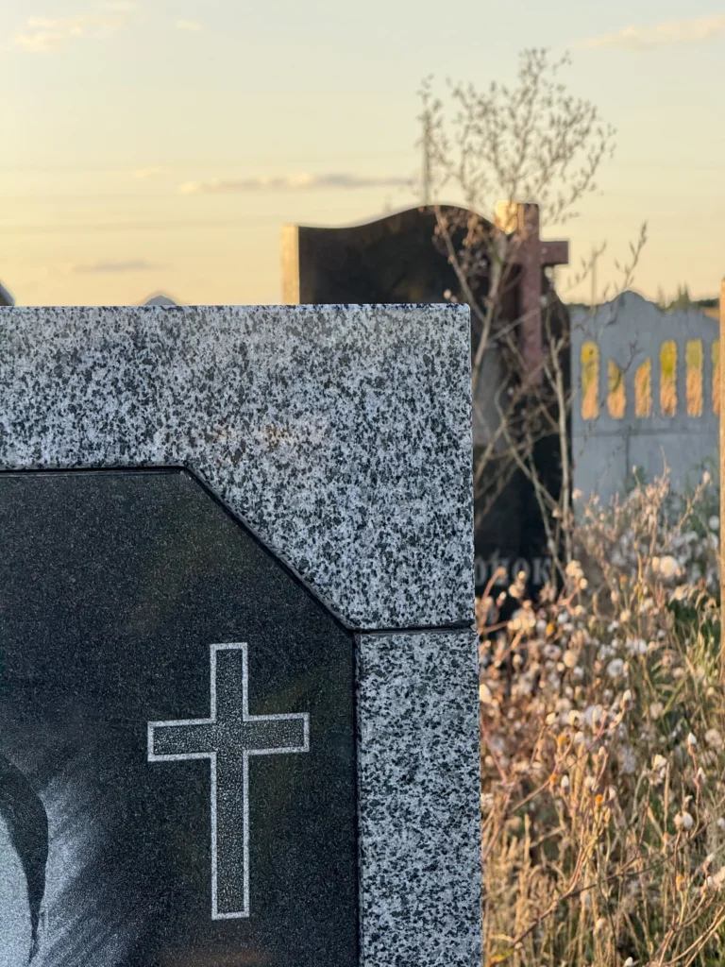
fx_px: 3351
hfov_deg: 12.3
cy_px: 484
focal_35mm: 120
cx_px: 362
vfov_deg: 16.4
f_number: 2.8
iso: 50
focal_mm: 15.66
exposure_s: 1/165
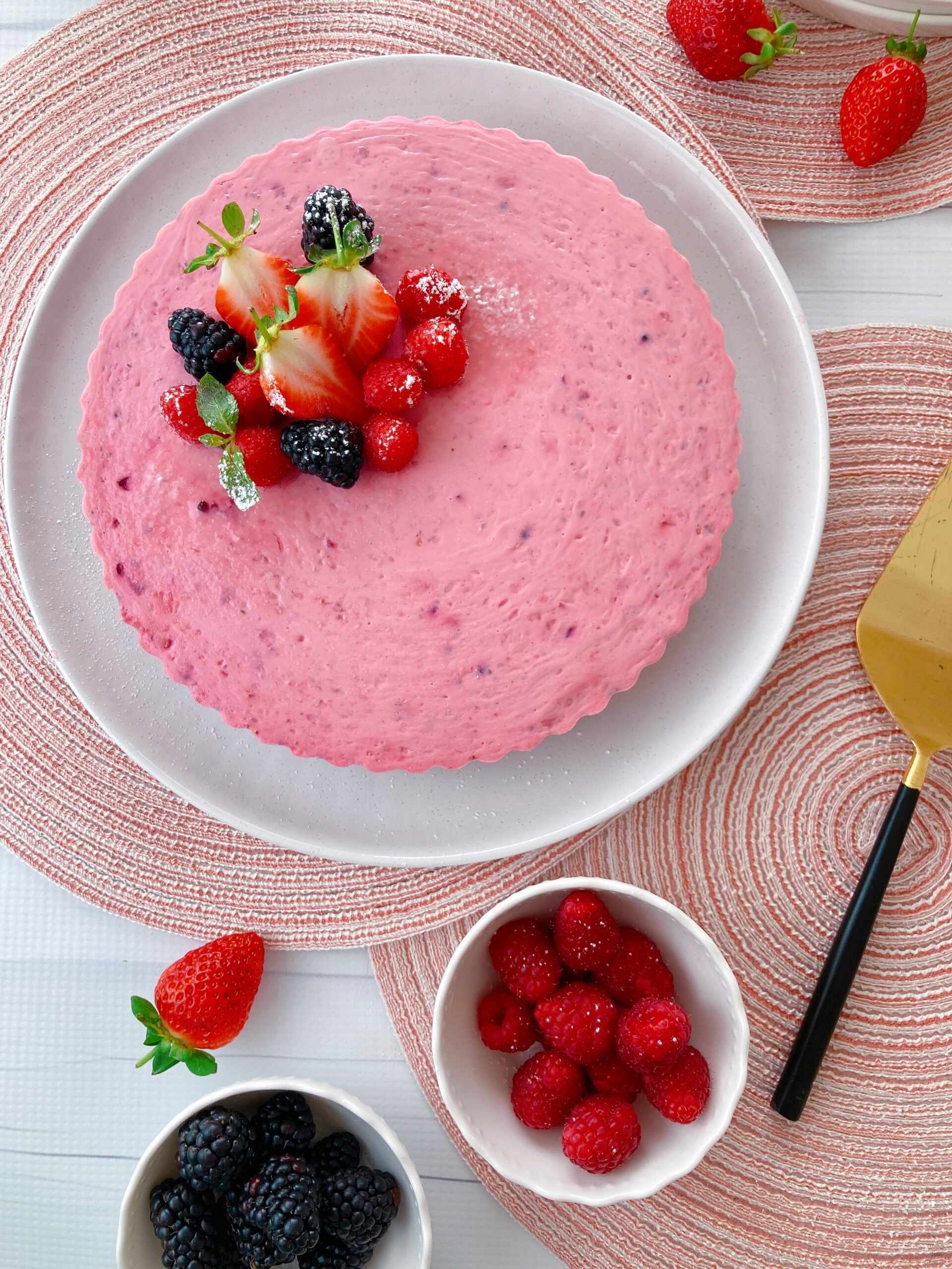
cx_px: 476
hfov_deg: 49.7
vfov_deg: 63.4
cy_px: 634
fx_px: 1027
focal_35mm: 28
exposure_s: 1/100
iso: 25
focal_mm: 3.99
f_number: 1.8
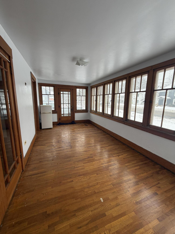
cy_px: 117
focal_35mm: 14
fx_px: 94
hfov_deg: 85.7
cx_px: 88
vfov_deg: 102.1
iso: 64
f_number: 2.2
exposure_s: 1/121
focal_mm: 2.22
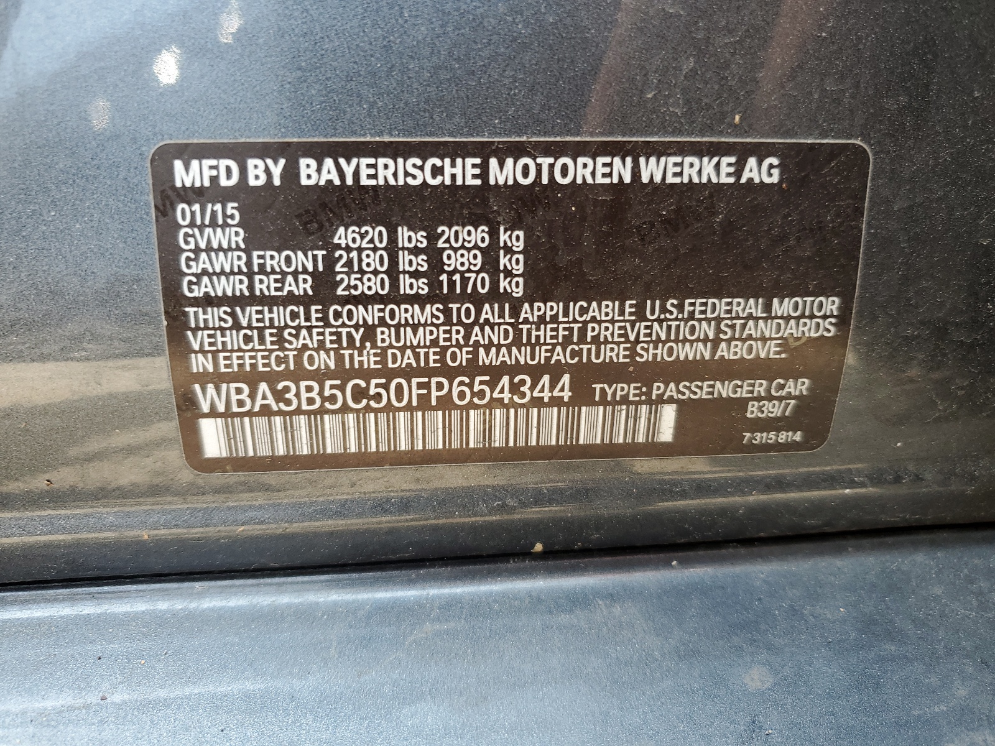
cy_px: 373
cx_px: 498
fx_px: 747
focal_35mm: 26
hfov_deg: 67.3
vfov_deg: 53.1
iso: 50
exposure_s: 1/250
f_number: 1.5
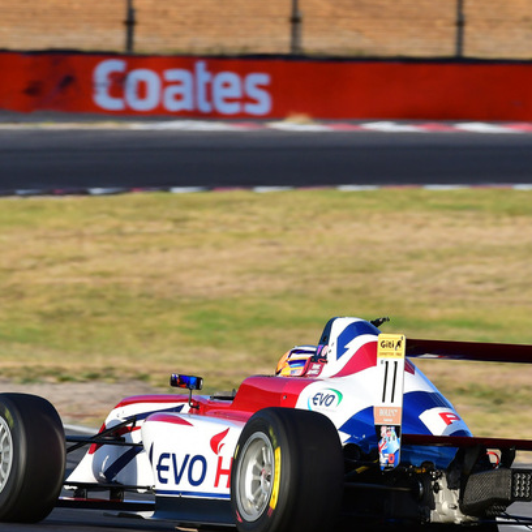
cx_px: 407
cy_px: 248
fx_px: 13910
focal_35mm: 800
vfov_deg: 2.2
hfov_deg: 2.2
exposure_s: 1/640
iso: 500
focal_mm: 320
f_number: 9
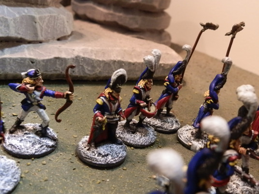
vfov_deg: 42.9
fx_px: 247
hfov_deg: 55.4
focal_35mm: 33
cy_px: 97
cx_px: 130
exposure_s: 1/40
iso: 400
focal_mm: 5.96
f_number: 3.2
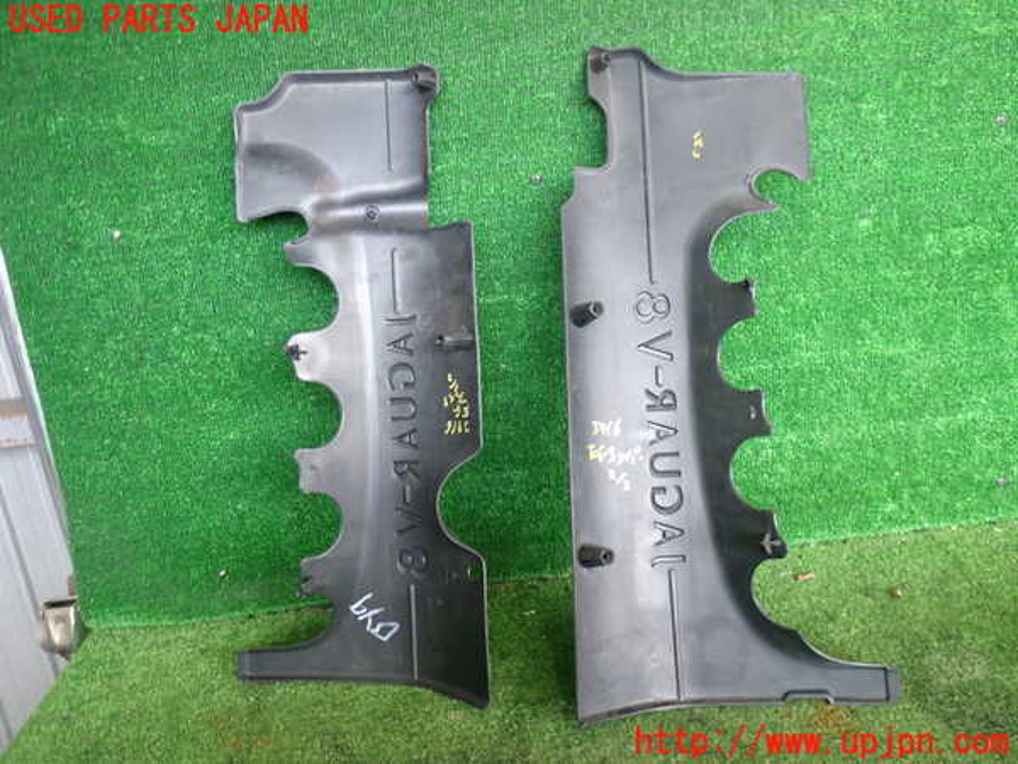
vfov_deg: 46.8
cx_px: 509
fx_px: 882
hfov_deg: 60.0
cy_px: 382
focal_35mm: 30
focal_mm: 5.4
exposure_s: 1/60
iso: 200
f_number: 2.3
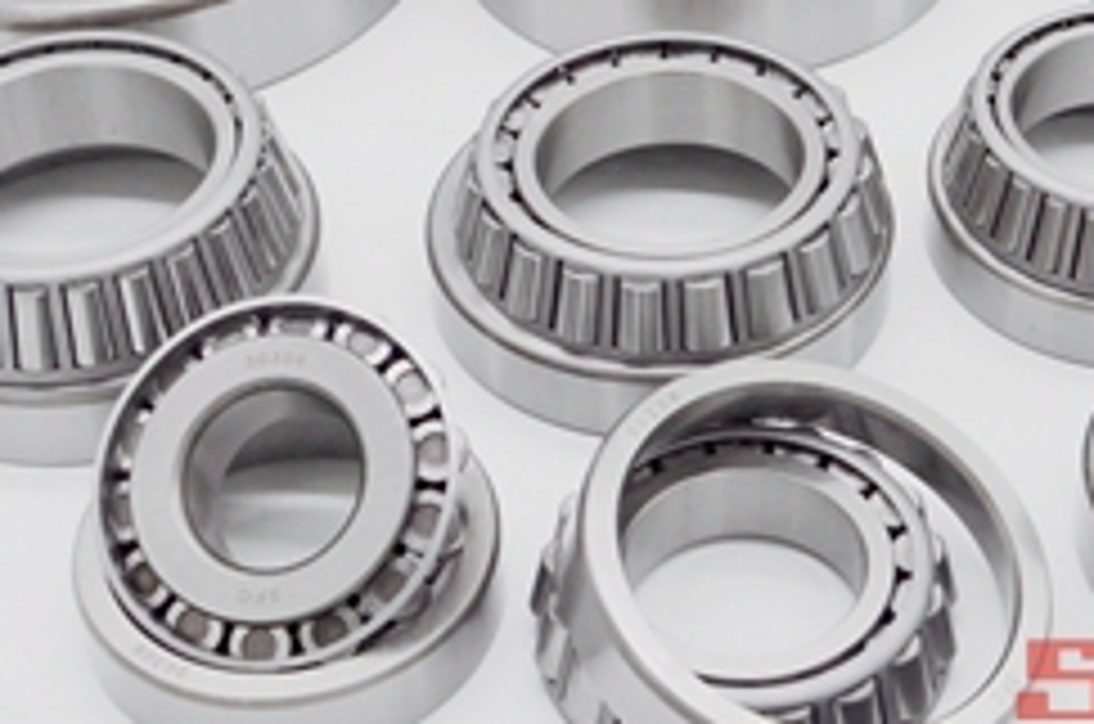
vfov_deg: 15.1
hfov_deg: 22.8
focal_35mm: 89
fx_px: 2699
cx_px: 756
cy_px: 70
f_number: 6.3
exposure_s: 1/160
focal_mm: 24
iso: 100
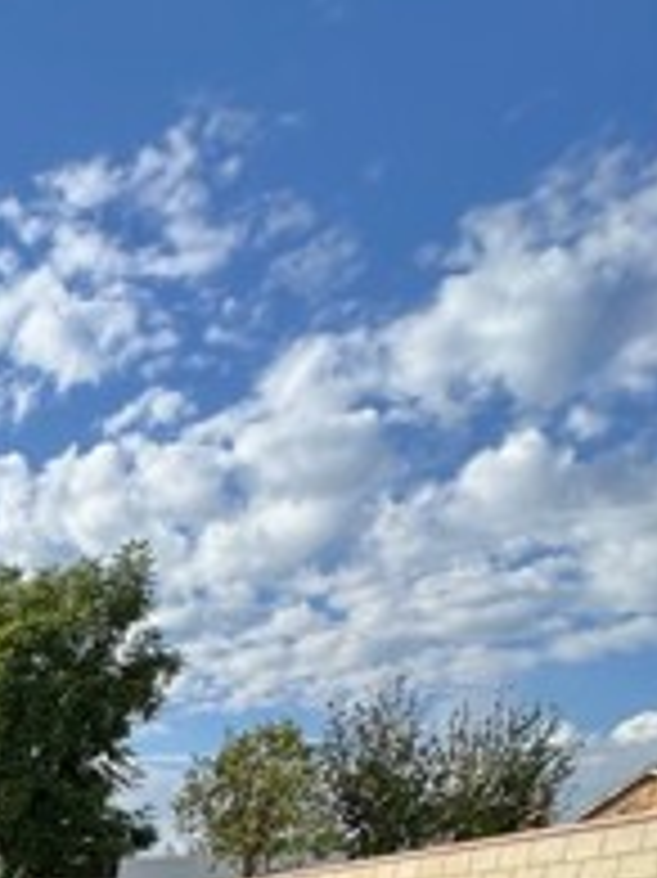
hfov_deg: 24.2
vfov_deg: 29.2
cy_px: 1256
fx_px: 1165
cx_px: -342
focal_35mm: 46
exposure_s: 1/734
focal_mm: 2.22
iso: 40
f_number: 2.2
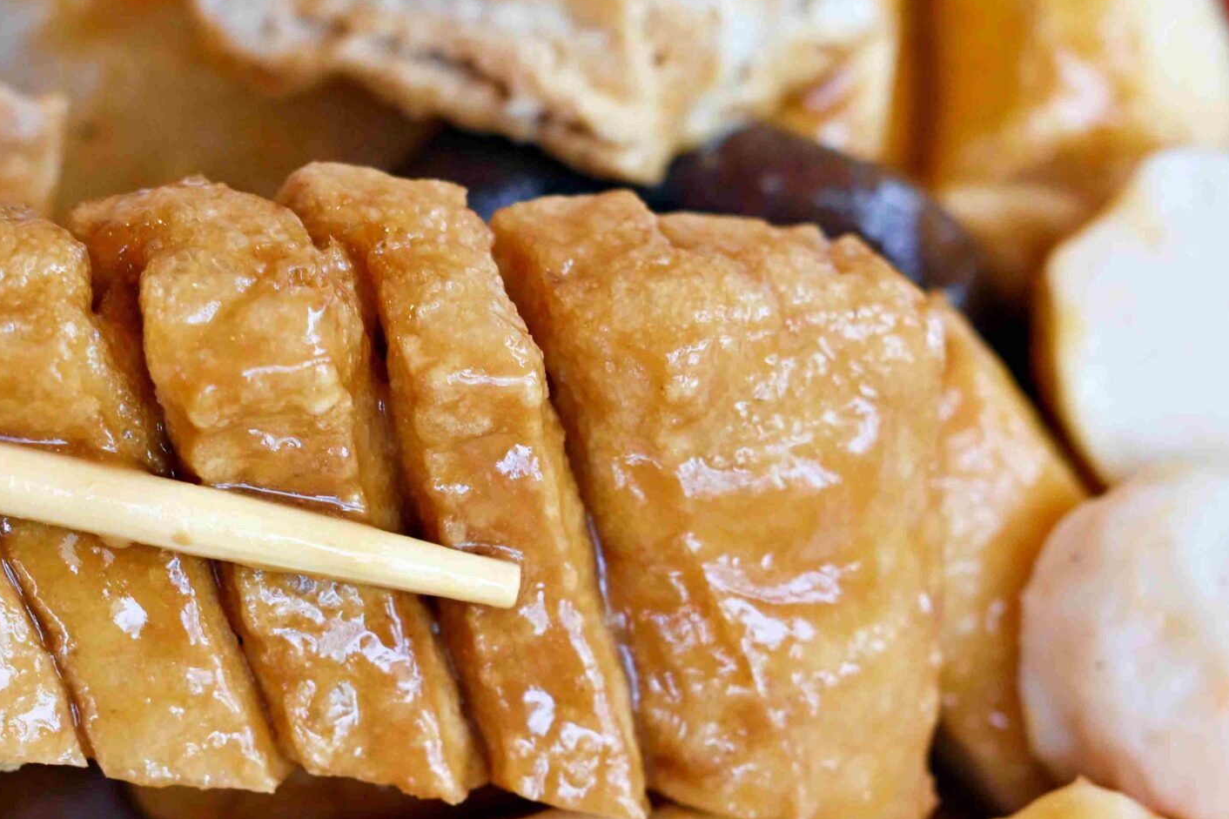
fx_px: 4642
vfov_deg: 10.1
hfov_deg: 15.1
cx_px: 482
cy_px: 653
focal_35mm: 136
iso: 250
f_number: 3.2
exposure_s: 1/160
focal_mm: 50
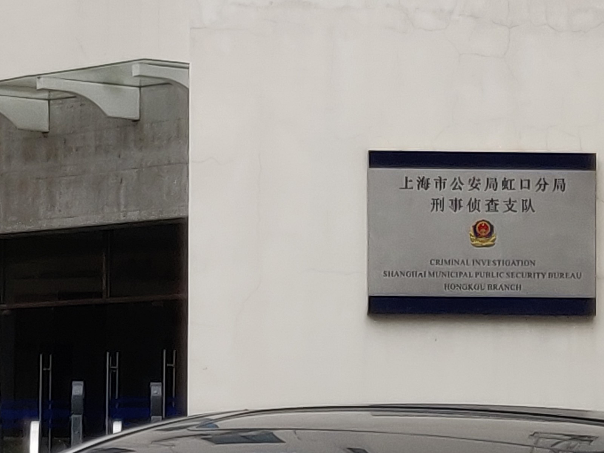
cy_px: 226
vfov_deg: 54.9
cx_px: 302
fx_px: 436
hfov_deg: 69.4
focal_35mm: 25
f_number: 1.7
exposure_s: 1/215
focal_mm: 4.25
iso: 100
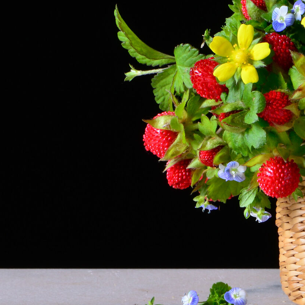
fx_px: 3142
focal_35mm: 315
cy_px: 66
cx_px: 413
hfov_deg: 5.5
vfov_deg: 5.6
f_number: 22
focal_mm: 85
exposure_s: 1
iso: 200
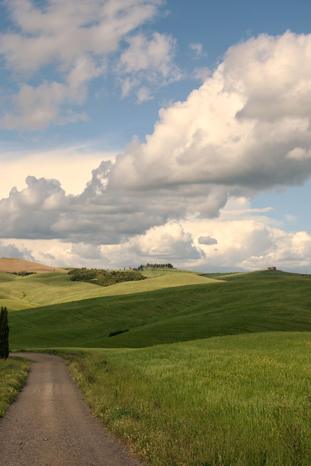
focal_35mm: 61
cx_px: 103
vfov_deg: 32.9
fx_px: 790
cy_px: 236
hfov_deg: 22.2
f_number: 6.3
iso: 100
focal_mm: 40
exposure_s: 1/640
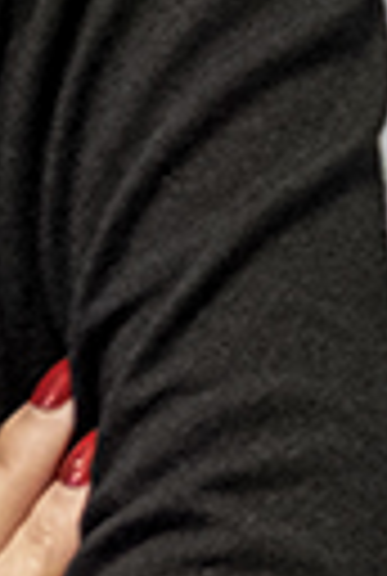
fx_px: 9414
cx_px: -670
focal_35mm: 587
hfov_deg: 2.3
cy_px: -704
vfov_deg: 3.5
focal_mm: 50
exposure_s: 1/60
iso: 1600
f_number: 4
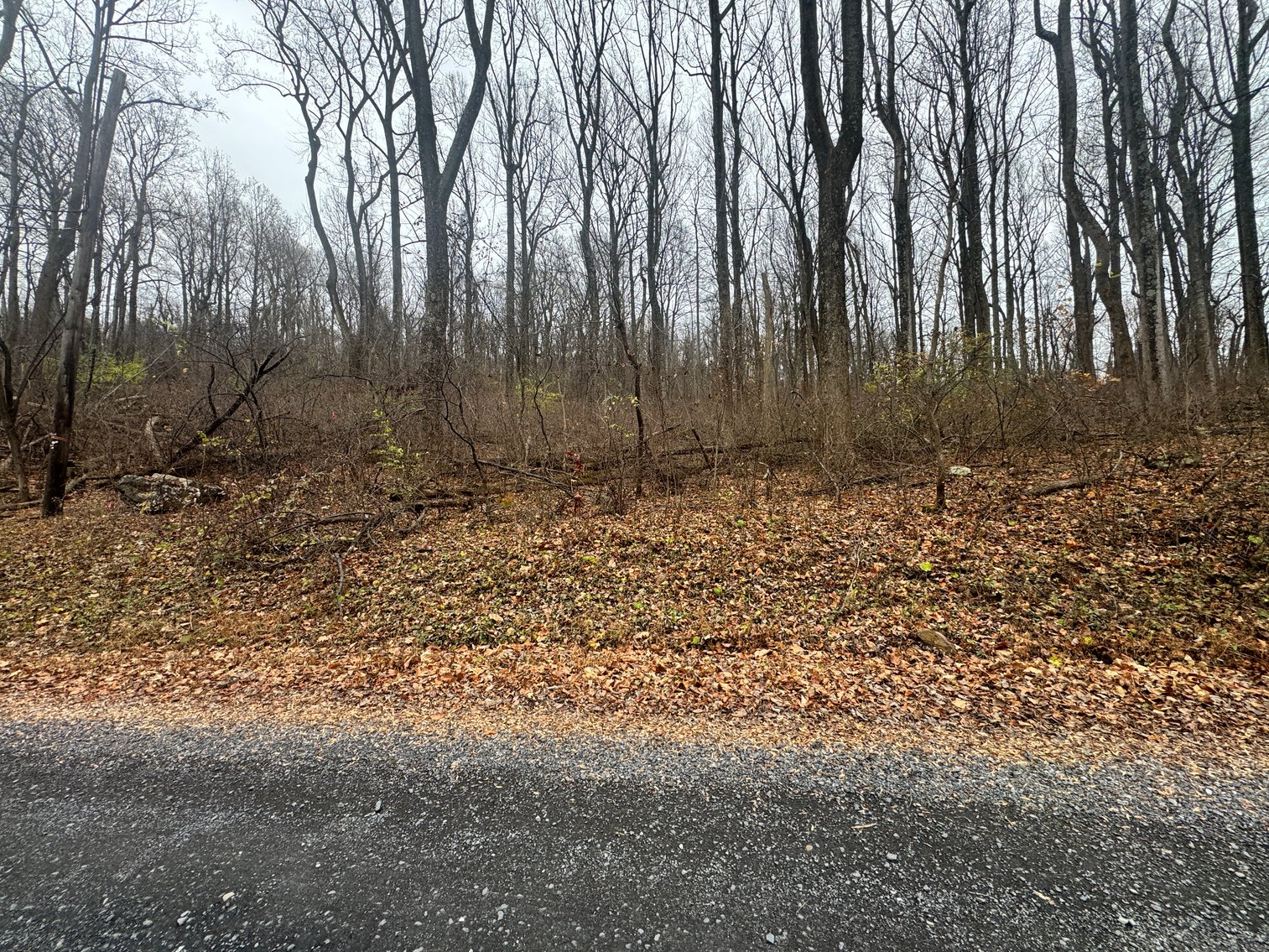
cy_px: 476
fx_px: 513
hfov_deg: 102.1
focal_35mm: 14
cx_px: 634
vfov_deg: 85.7
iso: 50
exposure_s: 1/99
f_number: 2.2
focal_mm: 2.22
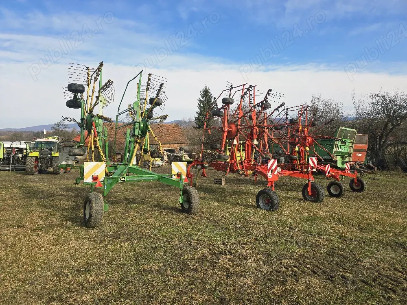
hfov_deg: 73.9
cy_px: 152
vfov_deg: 58.9
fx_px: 270
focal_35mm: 23
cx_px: 204
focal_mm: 6.3
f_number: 1.7
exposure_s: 1/667
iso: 12
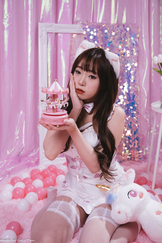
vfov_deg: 45.4
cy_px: 122
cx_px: 81
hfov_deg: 31.2
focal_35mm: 43
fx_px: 290
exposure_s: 1/160
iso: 100
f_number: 4
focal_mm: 43
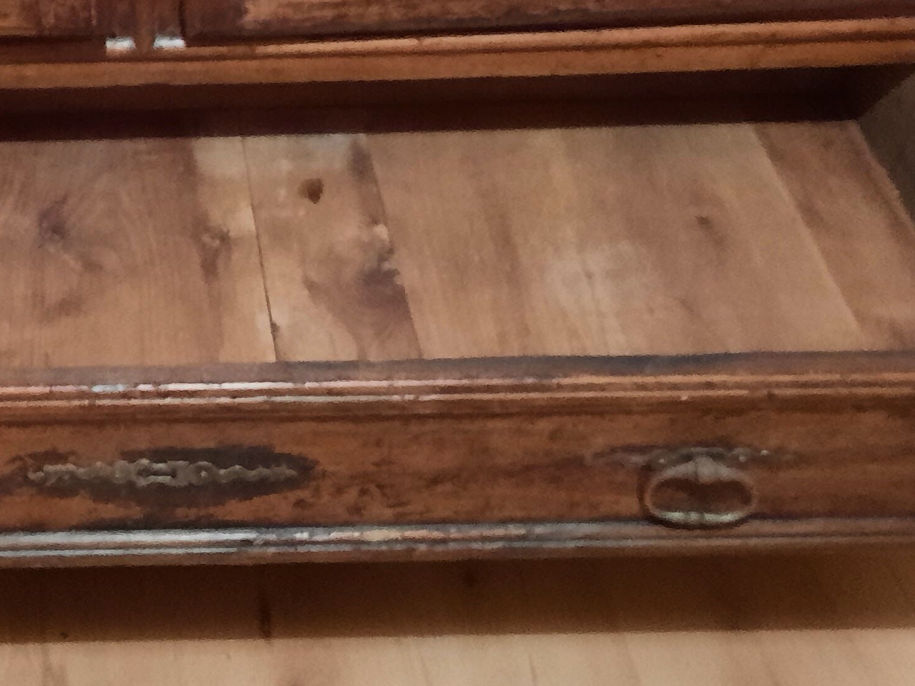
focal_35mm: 68
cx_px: 124
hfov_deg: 27.7
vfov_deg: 21.3
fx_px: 1797
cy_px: 122
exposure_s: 1/10
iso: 800
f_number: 2
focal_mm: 4.6
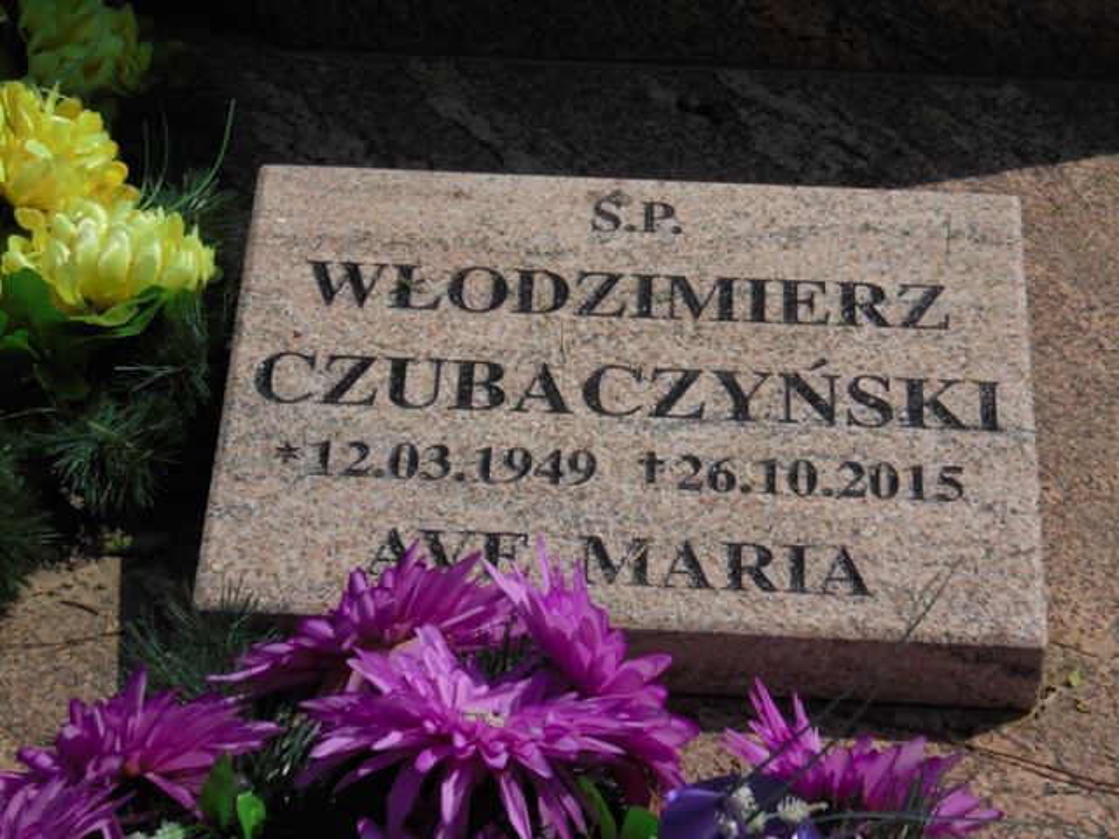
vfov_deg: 13.8
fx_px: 3459
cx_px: 560
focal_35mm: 107
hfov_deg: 18.4
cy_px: 420
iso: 100
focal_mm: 19.2
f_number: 5.1
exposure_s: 1/1000
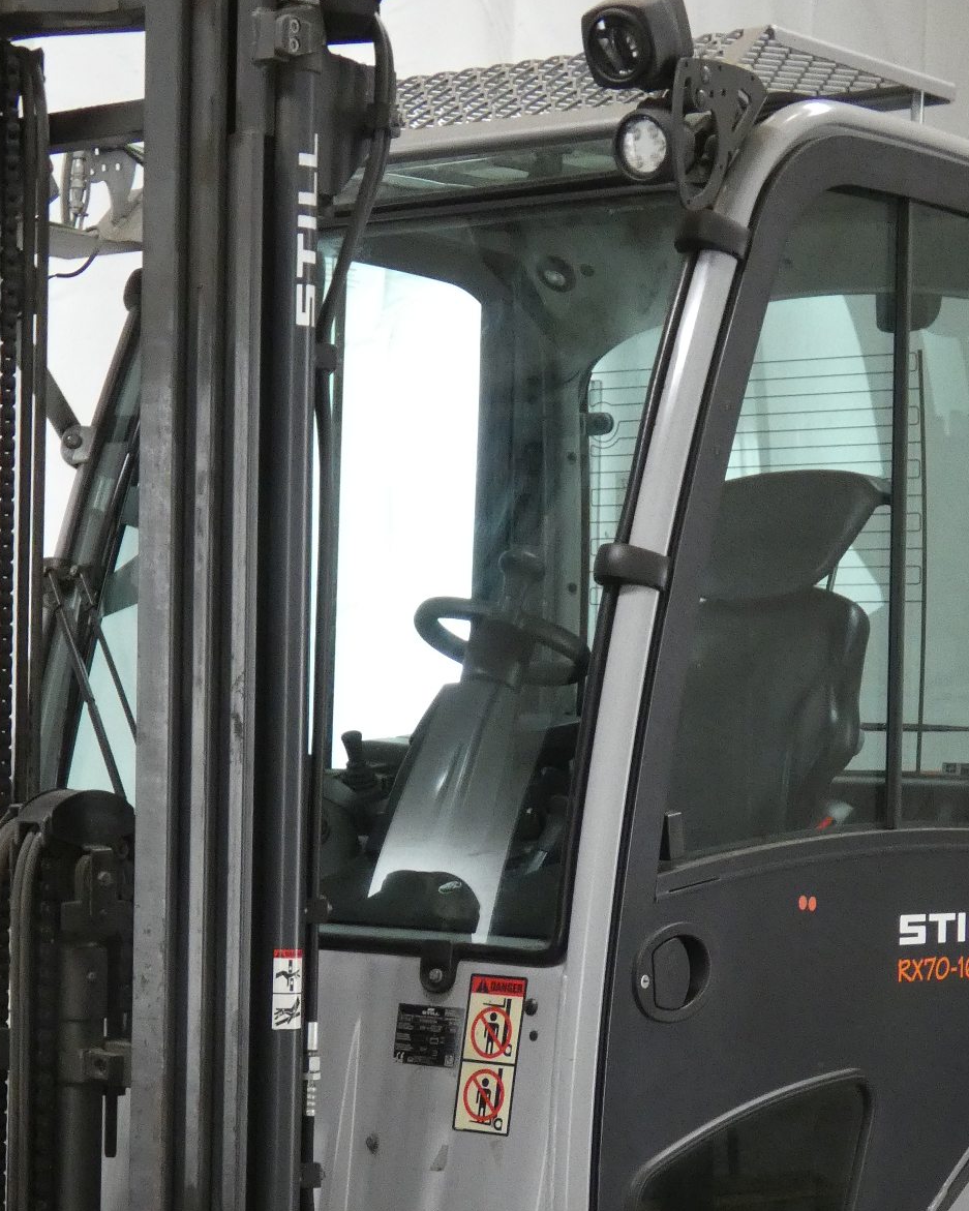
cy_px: 982
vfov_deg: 21.9
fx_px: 3083
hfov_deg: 17.9
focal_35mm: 86
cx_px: 476
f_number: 3.7
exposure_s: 1/80
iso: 500
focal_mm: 7.8
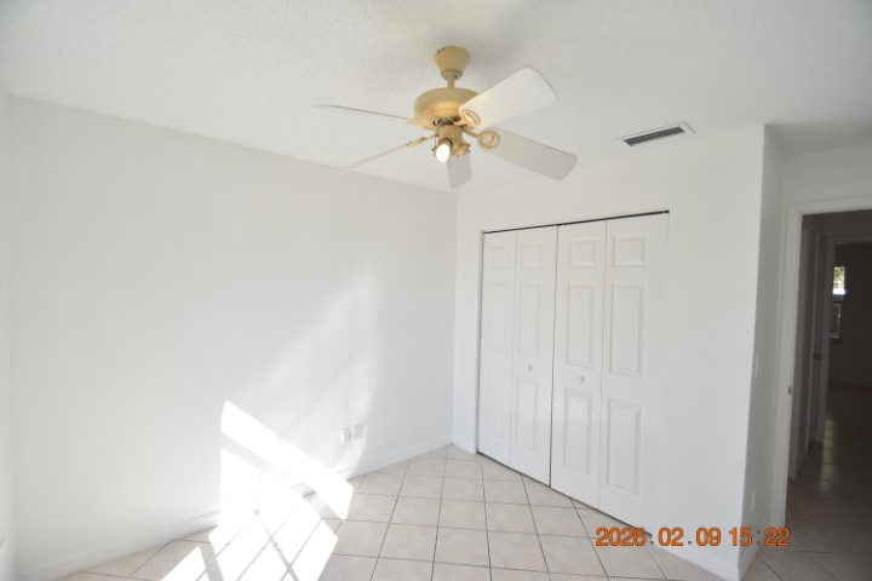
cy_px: 290
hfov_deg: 100.4
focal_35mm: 15
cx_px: 436
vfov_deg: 77.3
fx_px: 363
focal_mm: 10
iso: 800
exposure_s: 1/2000
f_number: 3.5
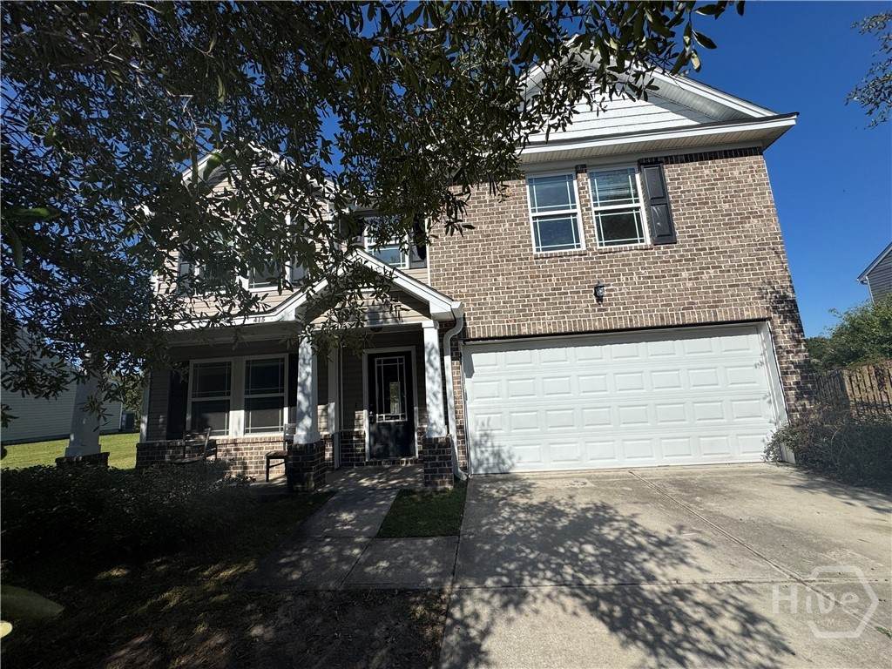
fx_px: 361
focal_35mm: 14
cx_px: 446
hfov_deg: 102.1
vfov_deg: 85.7
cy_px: 334
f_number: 2.2
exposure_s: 1/3717
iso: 50
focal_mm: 2.22
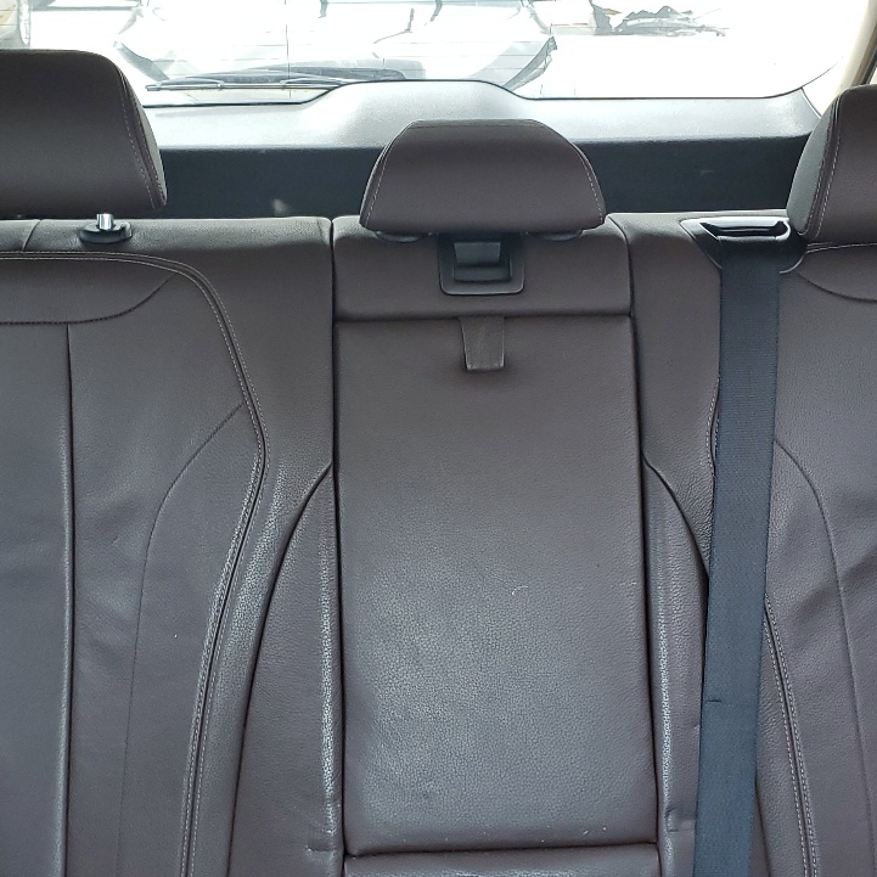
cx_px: 417
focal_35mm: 51
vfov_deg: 33.4
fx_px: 1462
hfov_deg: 33.4
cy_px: 423
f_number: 1.5
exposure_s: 1/120
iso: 69
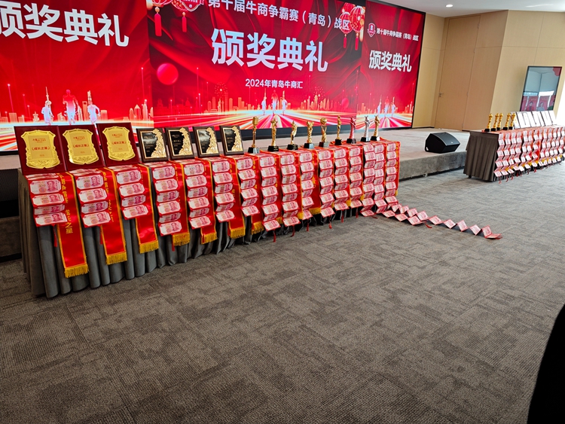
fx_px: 376
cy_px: 212
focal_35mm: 23
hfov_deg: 73.9
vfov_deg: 58.9
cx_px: 282
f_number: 1.42
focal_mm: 6.68
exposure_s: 1/100
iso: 80
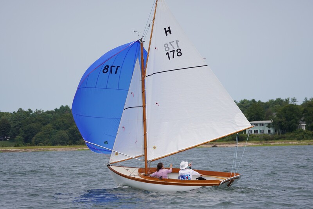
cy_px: 104
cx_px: 156
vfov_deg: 6.1
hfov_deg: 9.2
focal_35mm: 225
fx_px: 1956
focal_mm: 150
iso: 160
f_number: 5
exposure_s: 1/1250
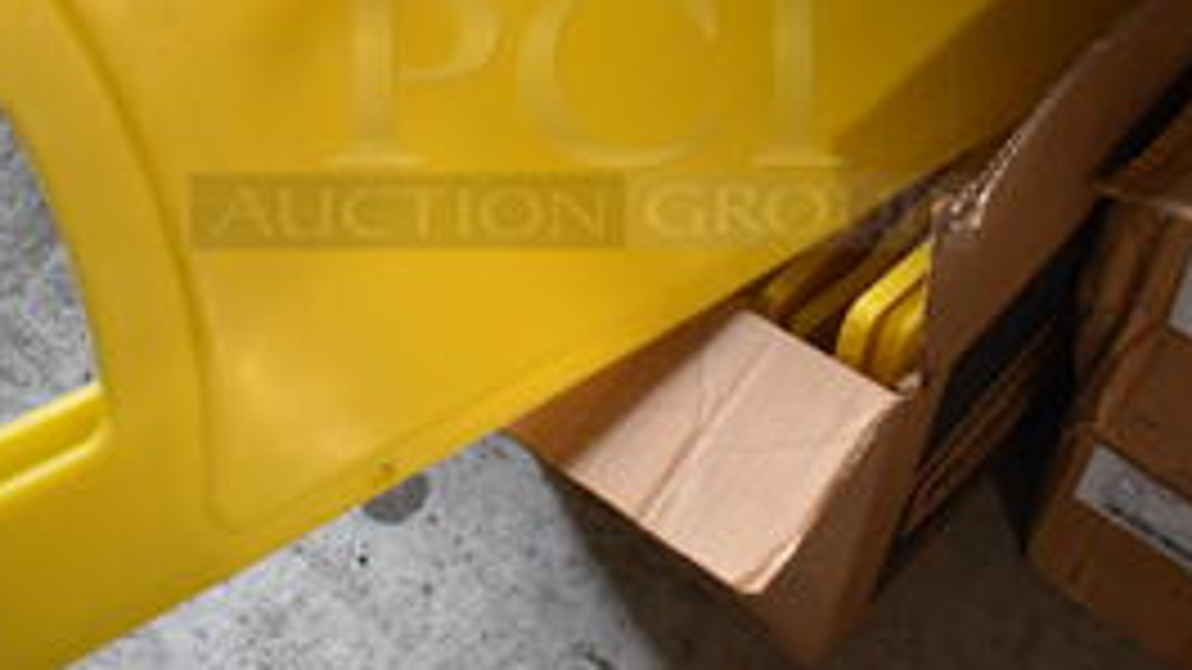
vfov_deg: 22.9
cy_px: 63
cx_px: 585
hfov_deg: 40.6
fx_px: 1612
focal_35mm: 51
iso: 900
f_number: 3.5
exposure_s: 1/125
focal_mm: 18
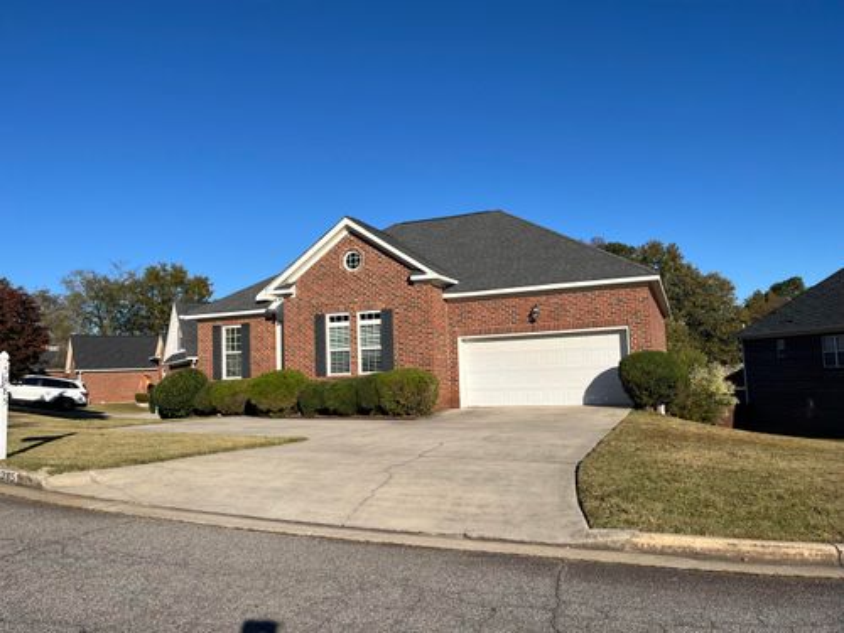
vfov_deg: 53.1
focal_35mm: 26
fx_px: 634
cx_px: 422
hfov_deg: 67.3
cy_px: 316
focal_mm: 5.1
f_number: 1.6
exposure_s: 1/4149
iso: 50
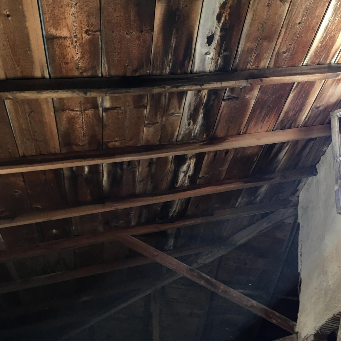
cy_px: 178
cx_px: 256
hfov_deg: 39.8
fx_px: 457
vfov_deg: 40.9
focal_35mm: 41
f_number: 2.2
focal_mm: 4.15
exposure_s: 1/33
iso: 100
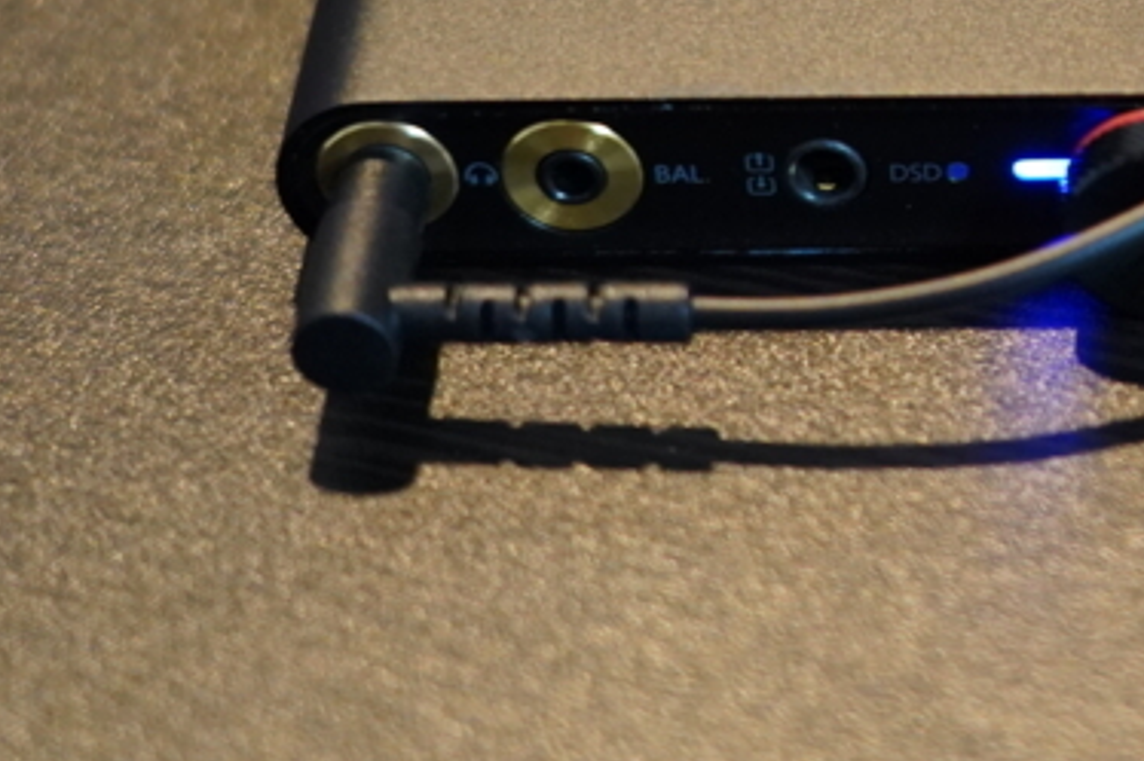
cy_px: -258
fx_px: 6003
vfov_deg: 7.2
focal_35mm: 189
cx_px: 1376
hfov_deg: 10.7
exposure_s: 1/50
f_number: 4
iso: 6400
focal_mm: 69
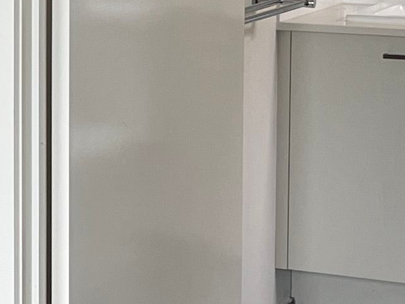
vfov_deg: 8.9
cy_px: -14
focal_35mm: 165
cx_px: -330
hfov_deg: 11.1
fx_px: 1932
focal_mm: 5.1
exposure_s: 1/121
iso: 80
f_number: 1.6
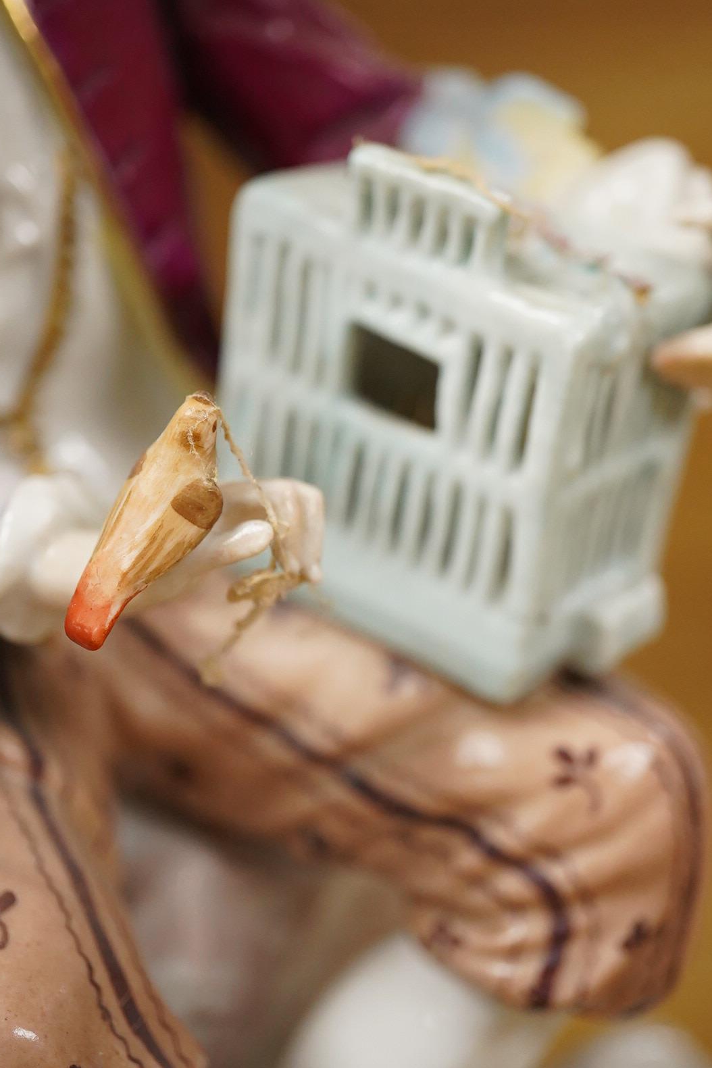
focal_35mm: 56
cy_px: 469
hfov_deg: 24.2
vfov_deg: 35.6
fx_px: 1661
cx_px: 351
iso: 2500
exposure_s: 1/320
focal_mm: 30
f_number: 5.6
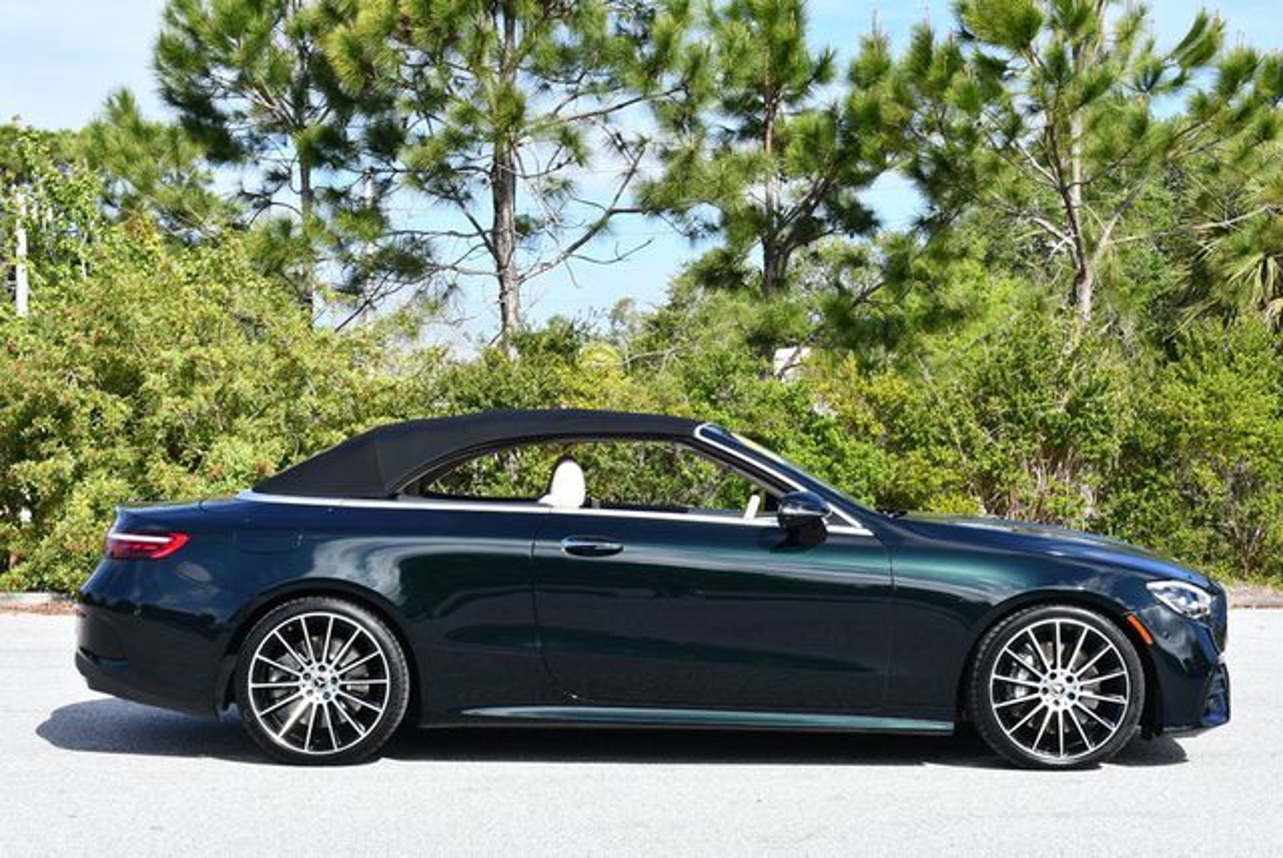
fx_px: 2283
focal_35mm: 64
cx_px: 642
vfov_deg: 21.3
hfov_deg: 31.4
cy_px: 429
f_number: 8
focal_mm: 32
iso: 180
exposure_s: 1/250
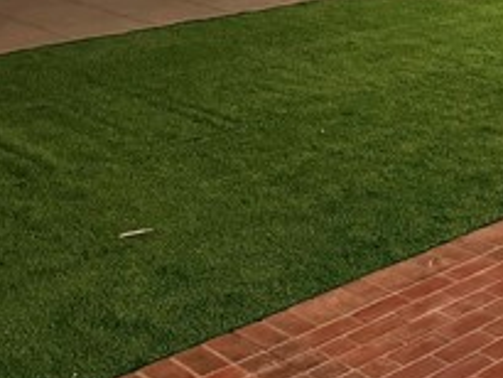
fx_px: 1090
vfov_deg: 18.0
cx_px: 638
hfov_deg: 23.3
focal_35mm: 75
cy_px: -145
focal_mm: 6.76
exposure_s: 1/30
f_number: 1.78
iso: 800
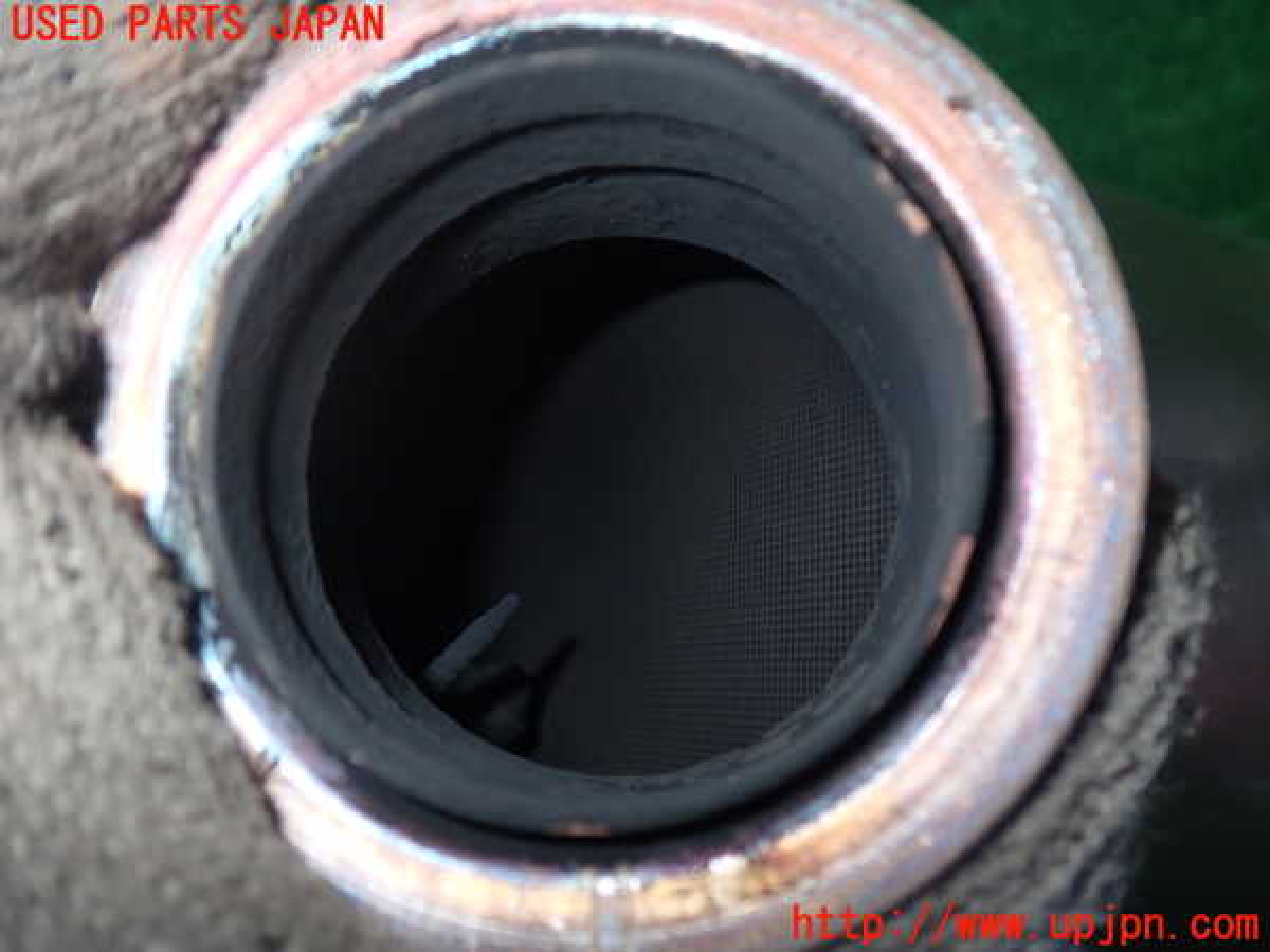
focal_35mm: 30
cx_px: 635
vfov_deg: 46.8
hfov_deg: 60.0
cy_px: 476
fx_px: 1101
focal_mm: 5.4
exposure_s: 1/30
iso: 200
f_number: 6.3
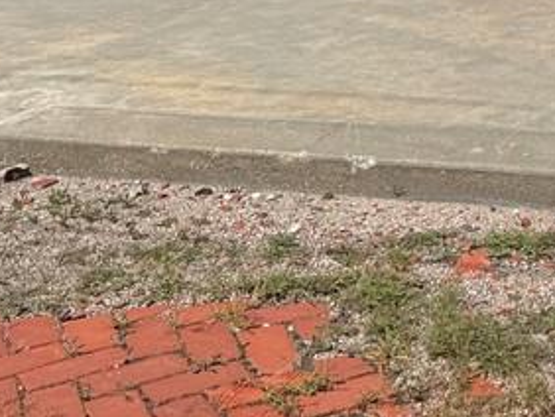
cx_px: 661
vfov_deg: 14.8
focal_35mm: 87
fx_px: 1396
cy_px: -334
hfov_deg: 21.0
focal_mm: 6.76
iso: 80
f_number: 1.78
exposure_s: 1/6410
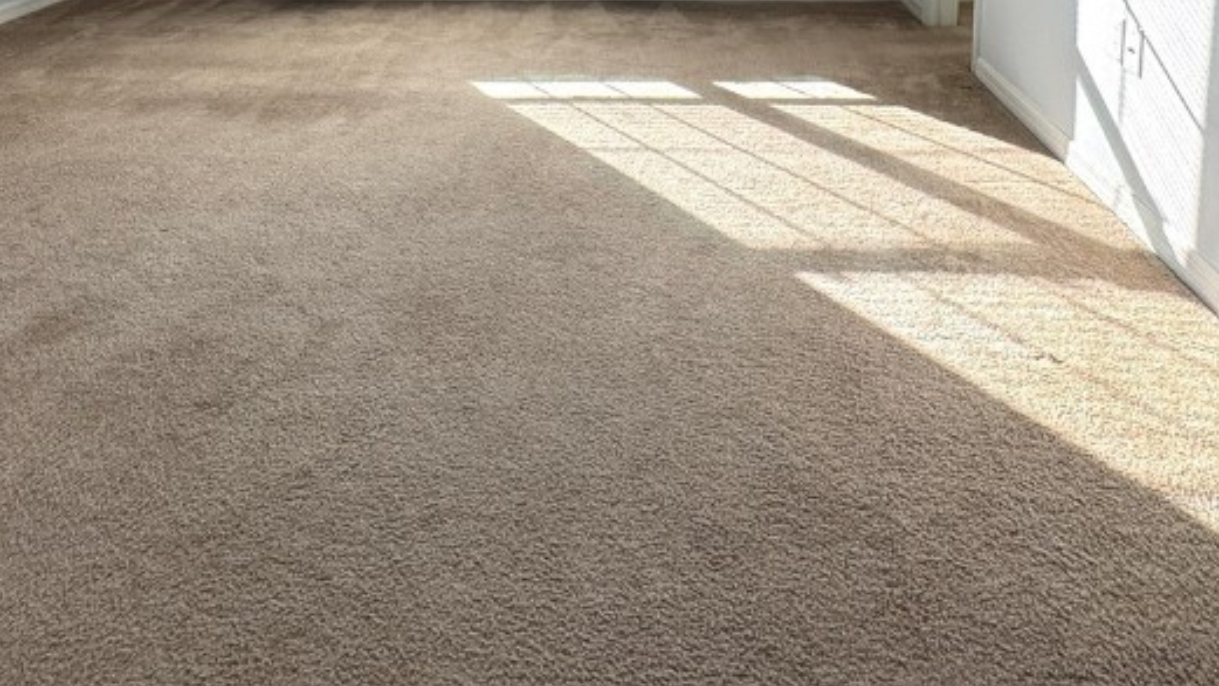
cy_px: -87
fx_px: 970
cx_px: 592
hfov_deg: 64.3
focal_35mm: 30
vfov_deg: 33.4
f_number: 2.2
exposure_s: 1/120
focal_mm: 2.22
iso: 80
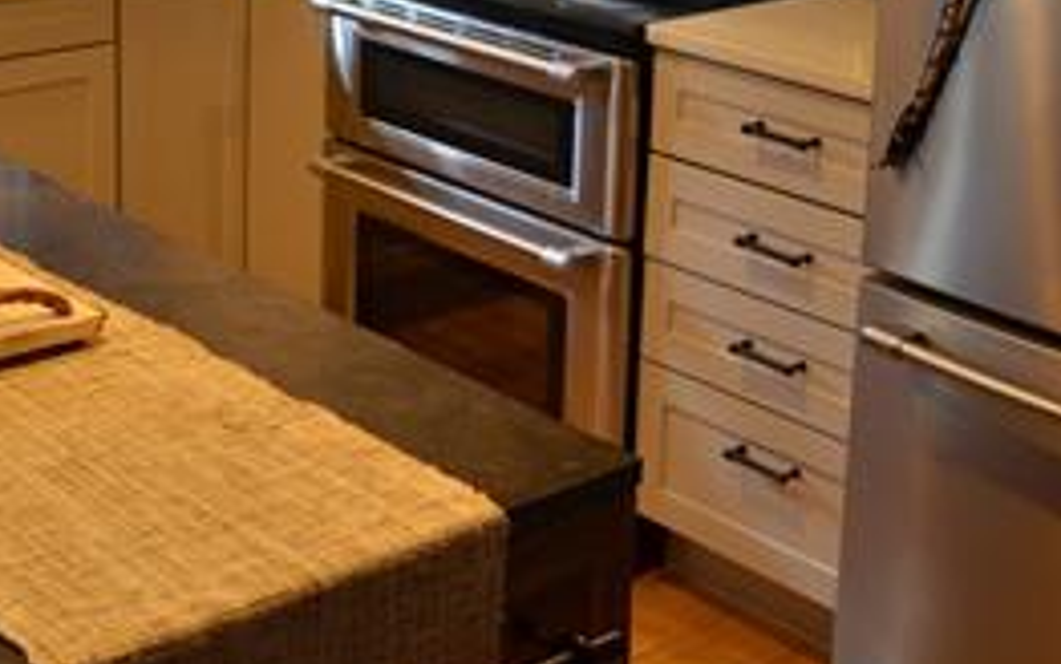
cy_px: -107
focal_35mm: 67
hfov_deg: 30.5
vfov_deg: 18.5
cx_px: 417
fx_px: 1938
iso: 720
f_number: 4
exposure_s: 1/60
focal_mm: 18
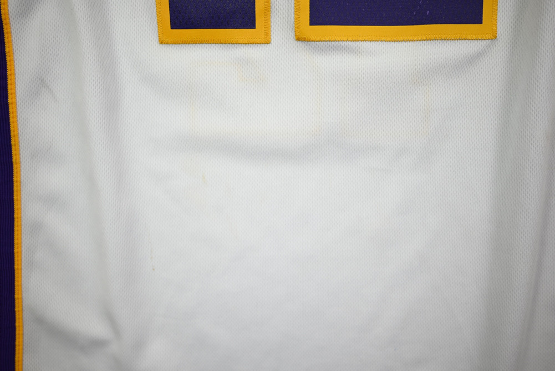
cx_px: 278
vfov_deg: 41.1
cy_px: 186
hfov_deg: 58.7
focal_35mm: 32
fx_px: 493
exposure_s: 1/125
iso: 200
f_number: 4.8
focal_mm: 32
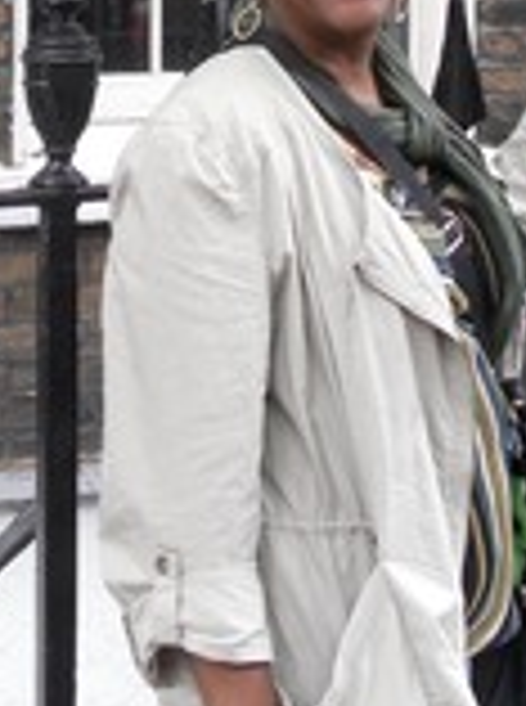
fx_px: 2807
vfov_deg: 13.6
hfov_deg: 10.7
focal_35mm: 138
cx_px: 252
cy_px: -319
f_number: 3.5
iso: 100
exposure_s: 1/60
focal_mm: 6.3
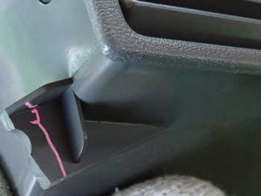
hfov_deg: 25.1
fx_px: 574
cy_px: 122
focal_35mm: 76
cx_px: 44
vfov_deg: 19.4
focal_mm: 7.84
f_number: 2.9
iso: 800
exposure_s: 1/25
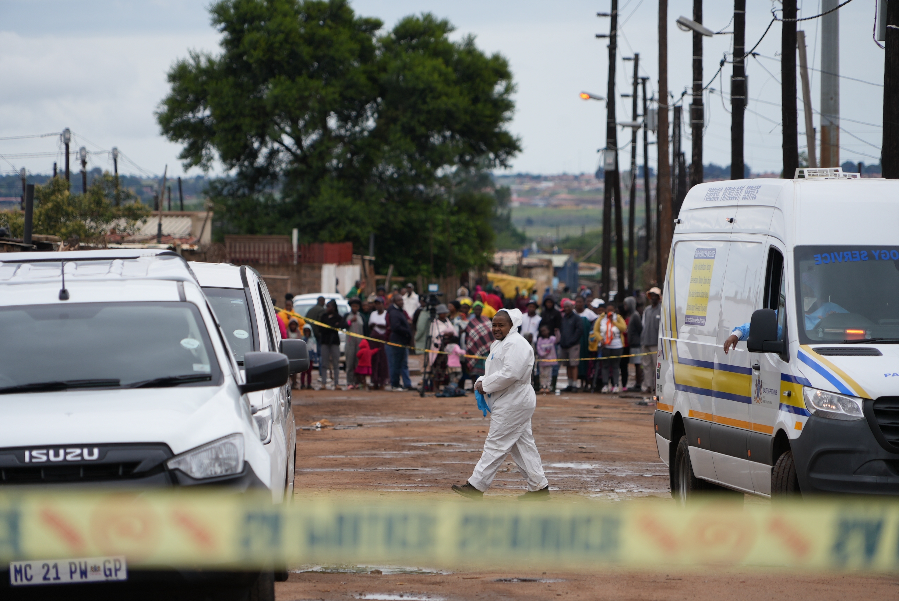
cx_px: 450
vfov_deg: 6.3
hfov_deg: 9.4
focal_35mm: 219
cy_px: 300
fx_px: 5472
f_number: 6.3
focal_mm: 219
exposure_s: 1/800
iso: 250
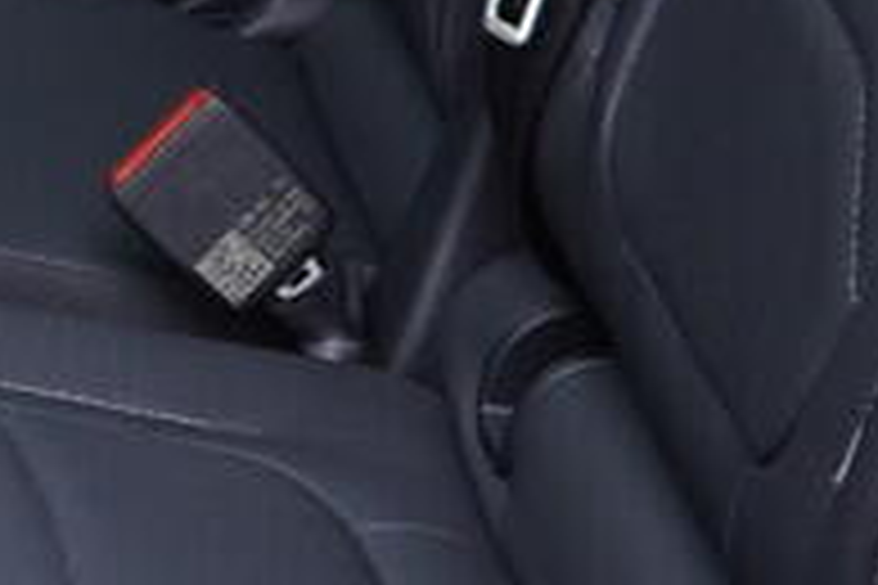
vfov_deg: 6.9
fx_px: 4609
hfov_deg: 10.3
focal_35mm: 189
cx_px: -675
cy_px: -790
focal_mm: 24
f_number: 2.8
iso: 320
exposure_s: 1/40
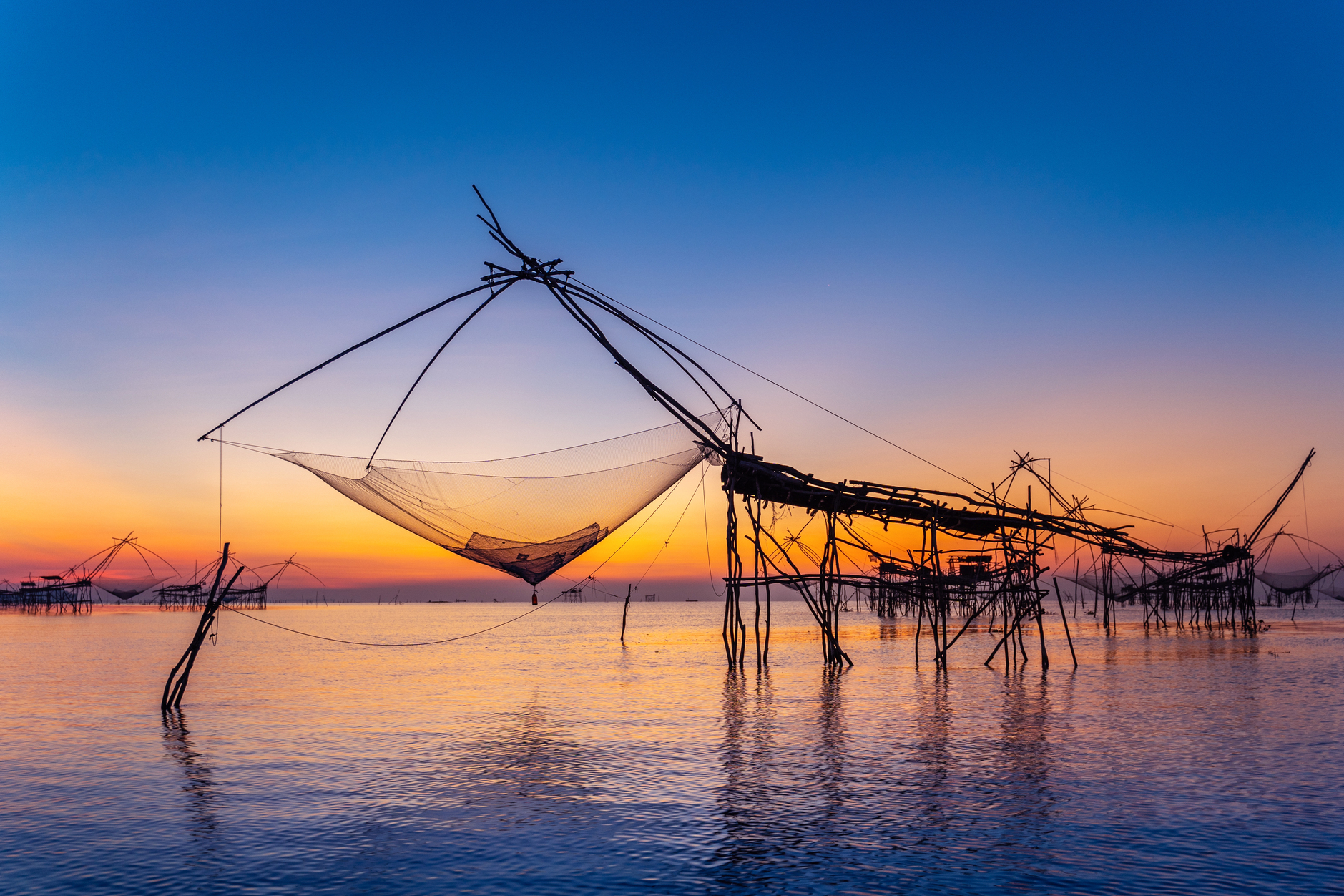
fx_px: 1232
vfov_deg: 39.9
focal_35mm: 33
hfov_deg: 57.2
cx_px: 695
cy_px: 464
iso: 250
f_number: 3.2
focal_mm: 31
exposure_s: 1/13
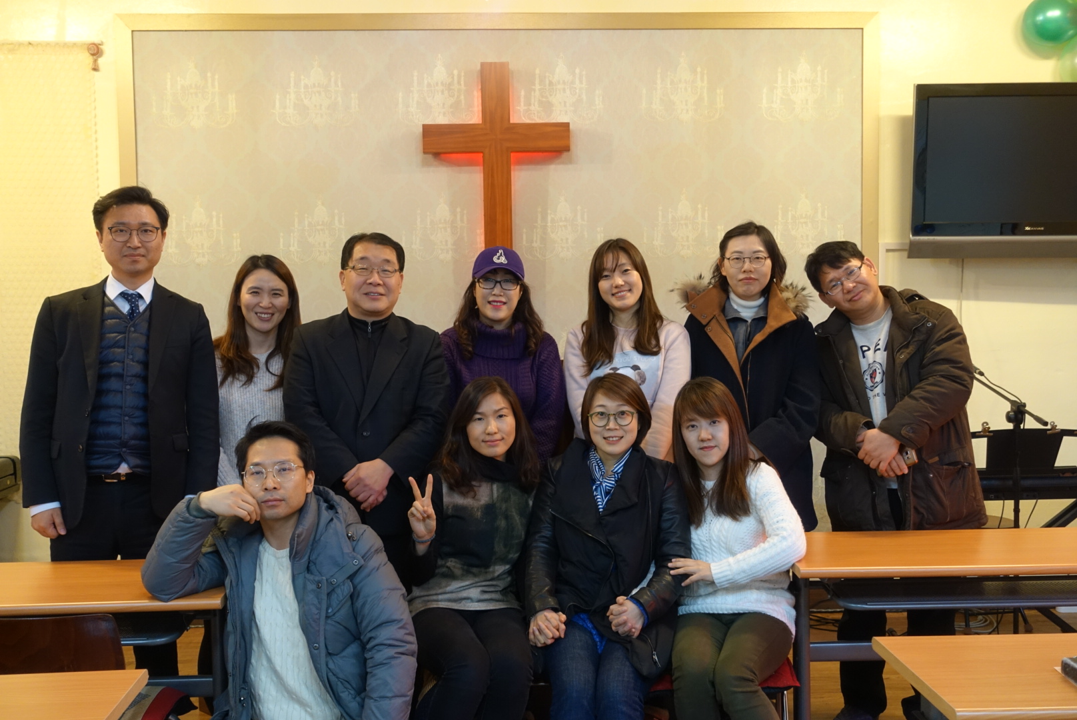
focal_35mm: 37
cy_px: 360
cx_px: 538
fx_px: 1108
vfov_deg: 36.0
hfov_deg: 51.9
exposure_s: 1/40
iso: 640
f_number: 2.8
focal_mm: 13.72
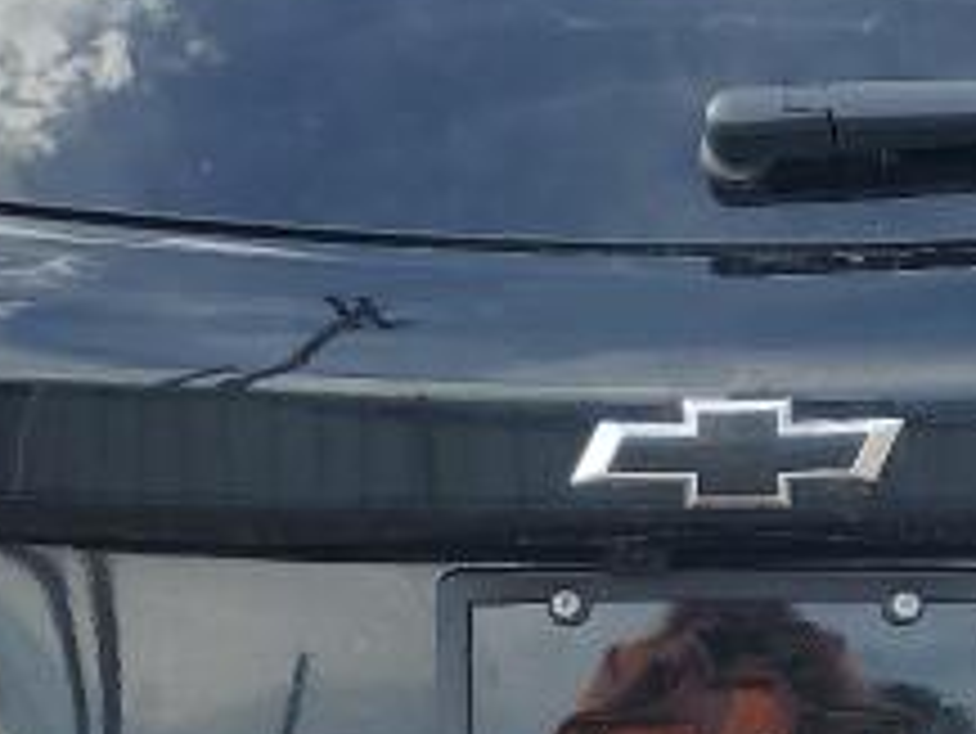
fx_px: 2708
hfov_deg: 20.2
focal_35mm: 96
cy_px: 563
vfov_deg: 15.3
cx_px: 792
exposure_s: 1/1000
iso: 50
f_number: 1.5
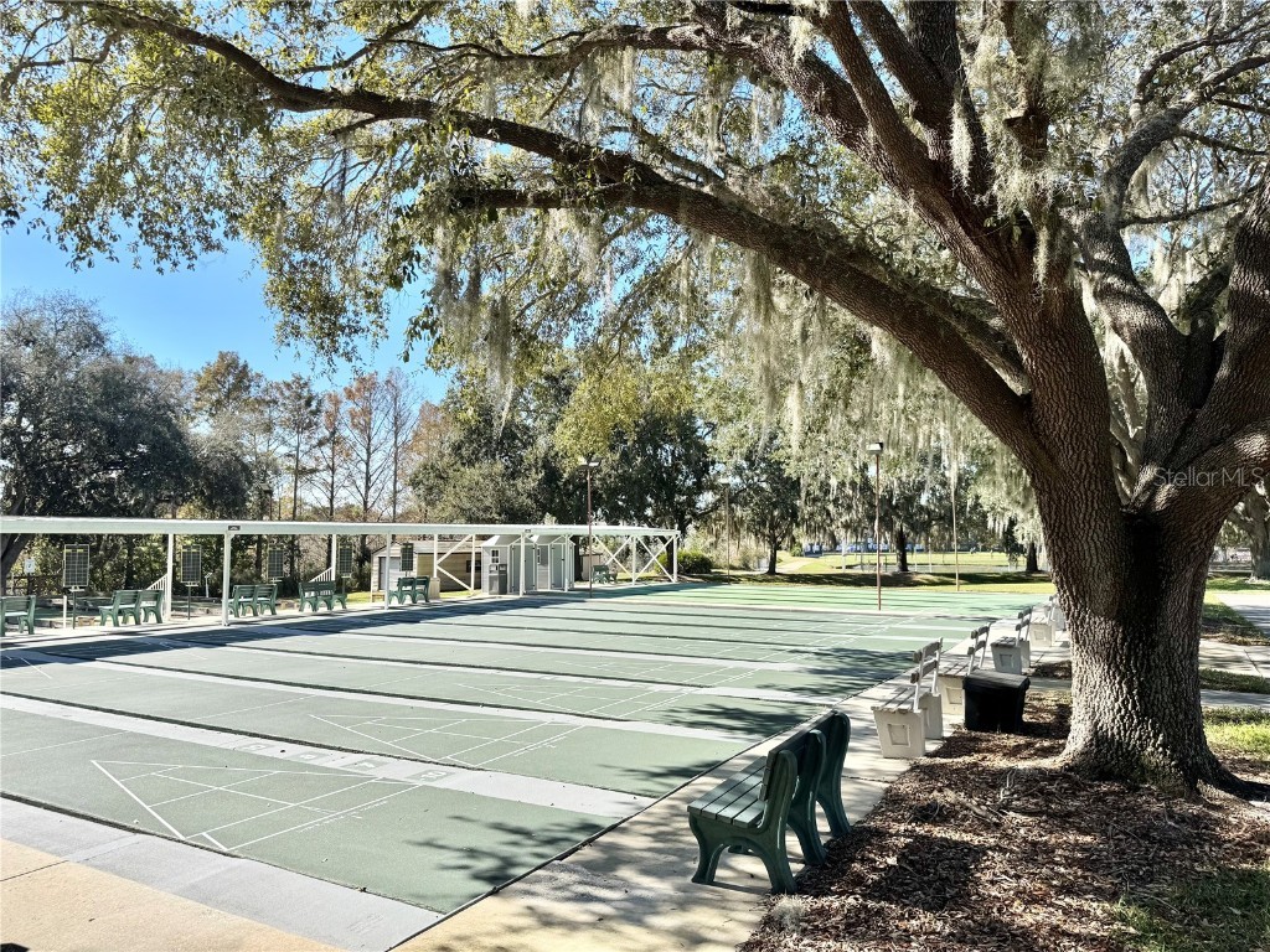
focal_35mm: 24
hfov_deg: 71.6
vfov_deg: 56.8
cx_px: 635
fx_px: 881
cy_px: 476
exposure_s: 1/2415
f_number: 1.78
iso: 80
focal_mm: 6.76
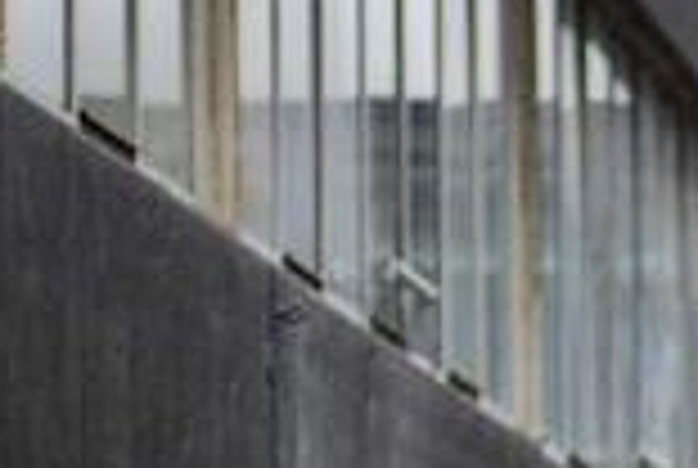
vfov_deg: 4.1
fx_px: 6255
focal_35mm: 322
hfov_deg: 6.2
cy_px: 1418
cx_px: 1360
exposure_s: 1/800
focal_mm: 50
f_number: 1.8
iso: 100
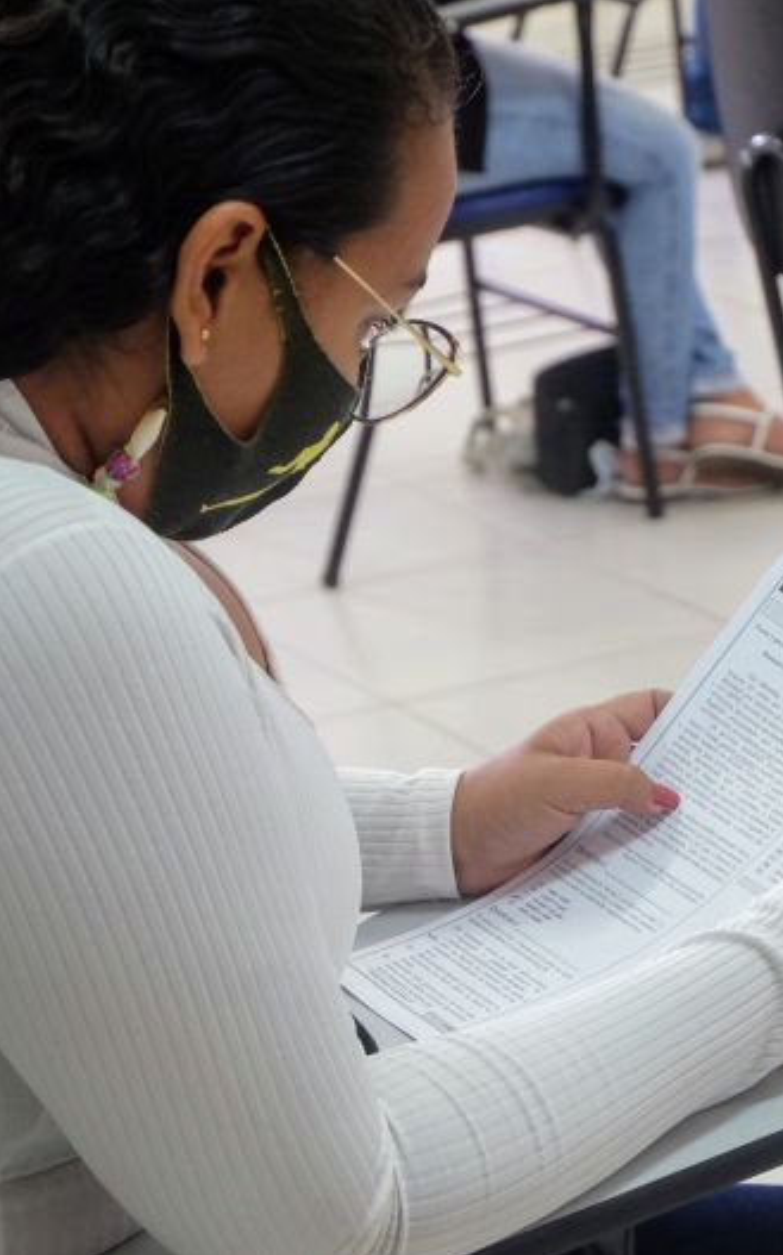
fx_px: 3964
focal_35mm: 116
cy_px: 628
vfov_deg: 18.0
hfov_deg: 11.3
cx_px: 486
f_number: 5.6
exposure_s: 1/125
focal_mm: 50
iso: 2000
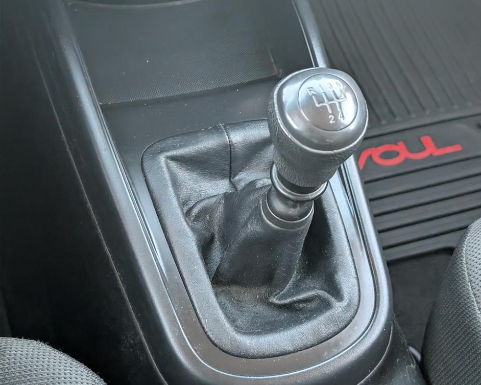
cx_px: 260
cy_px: 191
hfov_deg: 36.0
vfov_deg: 29.1
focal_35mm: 52
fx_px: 740
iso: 894
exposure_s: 1/147
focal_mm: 6.9
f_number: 1.68
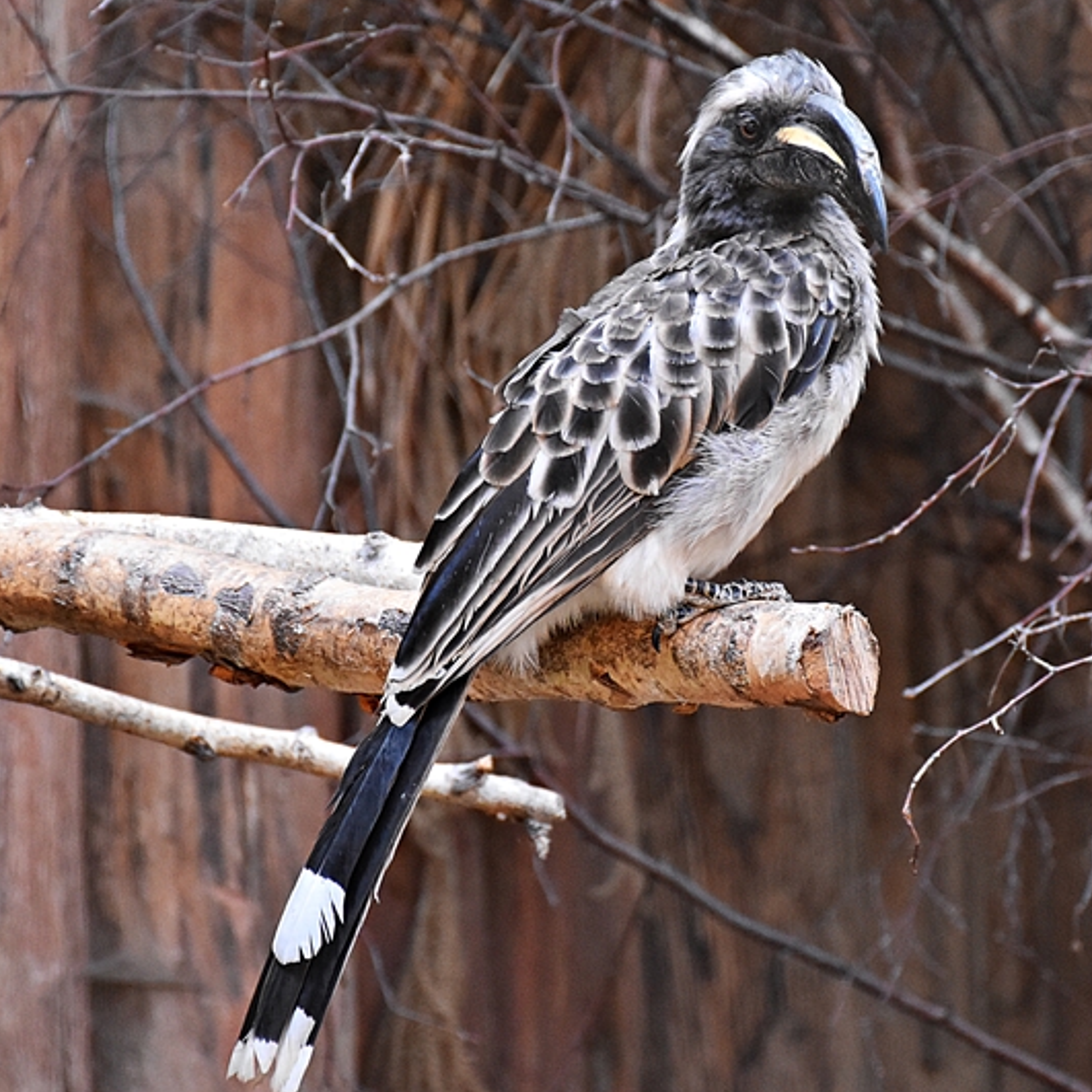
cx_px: 705
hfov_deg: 8.4
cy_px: 456
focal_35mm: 209
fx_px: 7453
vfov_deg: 8.4
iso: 2500
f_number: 5.3
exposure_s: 1/125
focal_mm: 85
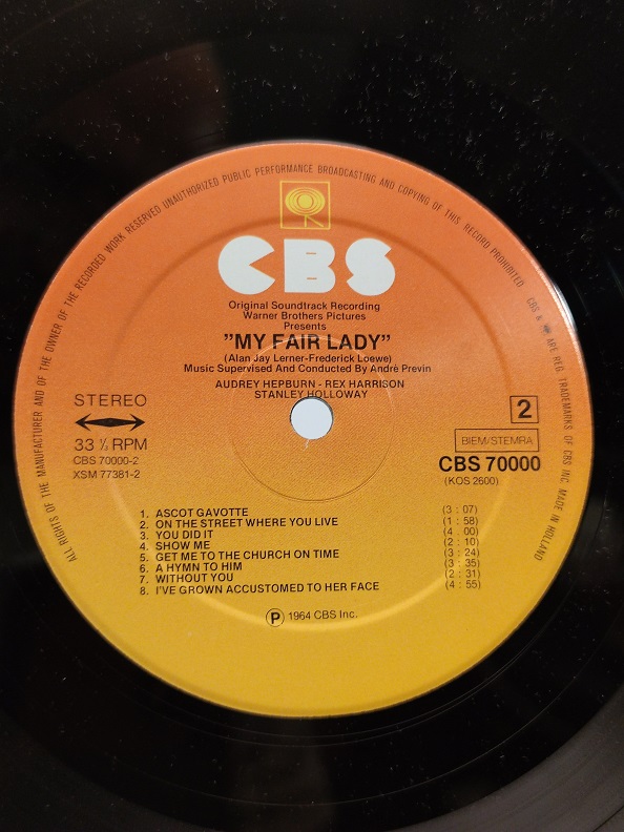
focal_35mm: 48
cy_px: 416
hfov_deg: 30.3
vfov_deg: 39.7
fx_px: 1154
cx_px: 312
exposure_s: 1/60
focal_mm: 6.72
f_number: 1.69
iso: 436
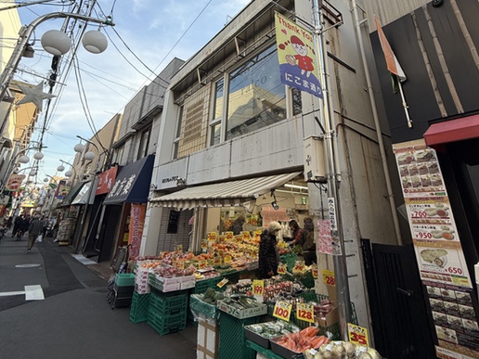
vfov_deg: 66.1
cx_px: 241
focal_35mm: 19
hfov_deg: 84.7
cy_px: 109
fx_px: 263
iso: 50
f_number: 2.2
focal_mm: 2.22
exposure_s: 1/363
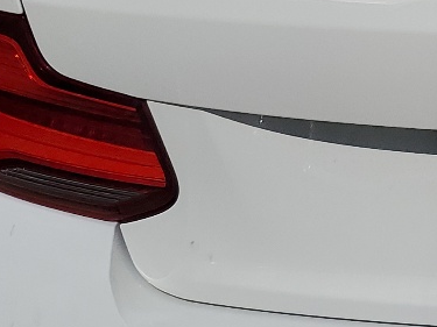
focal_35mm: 111
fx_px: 1401
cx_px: 616
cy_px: 83
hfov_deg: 16.5
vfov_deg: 13.3
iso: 50
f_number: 1.5
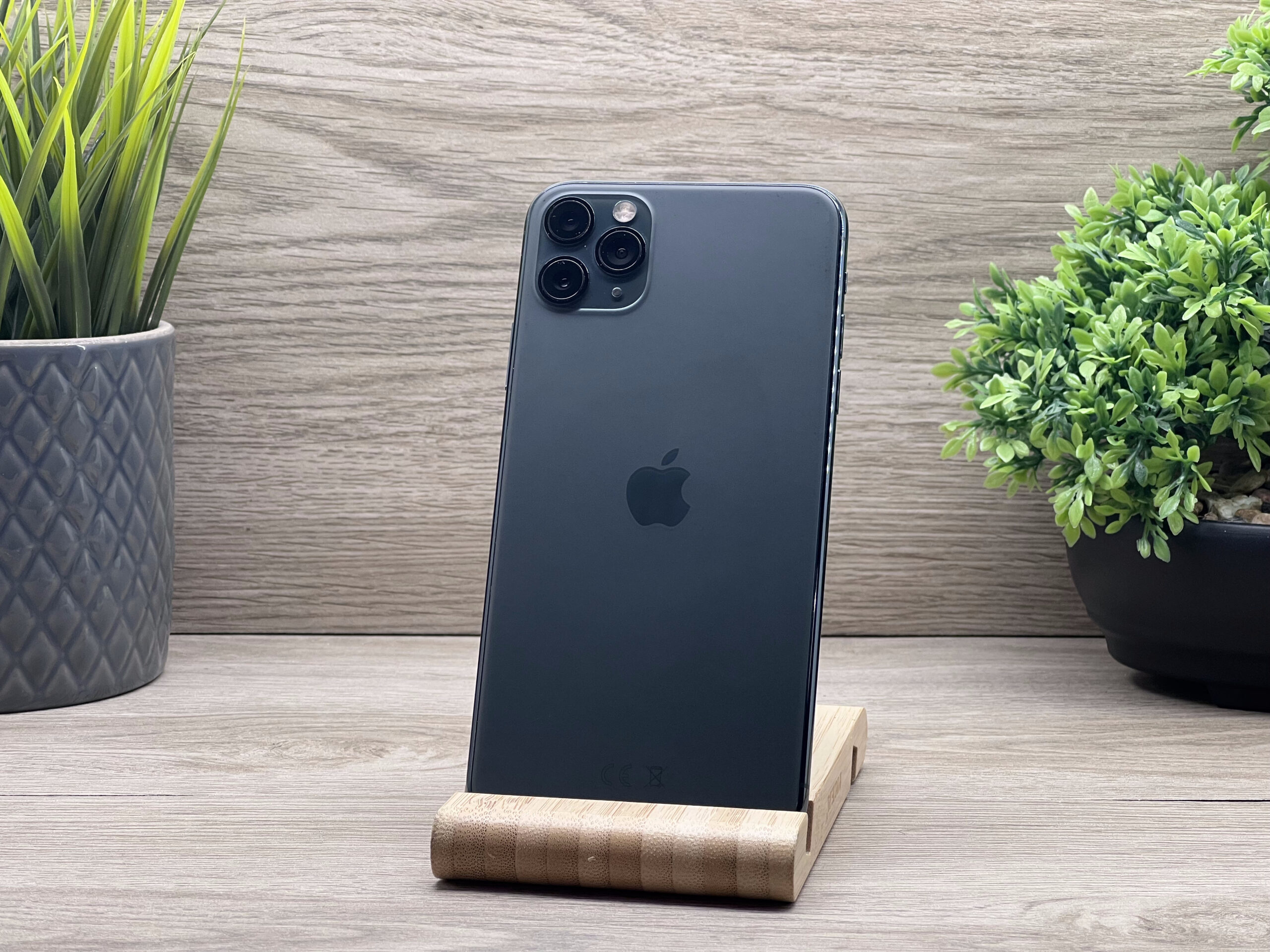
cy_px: 476
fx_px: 2825
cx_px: 635
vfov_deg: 19.1
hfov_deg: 25.3
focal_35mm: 77
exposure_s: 1/100
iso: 100
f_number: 2.8
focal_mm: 9
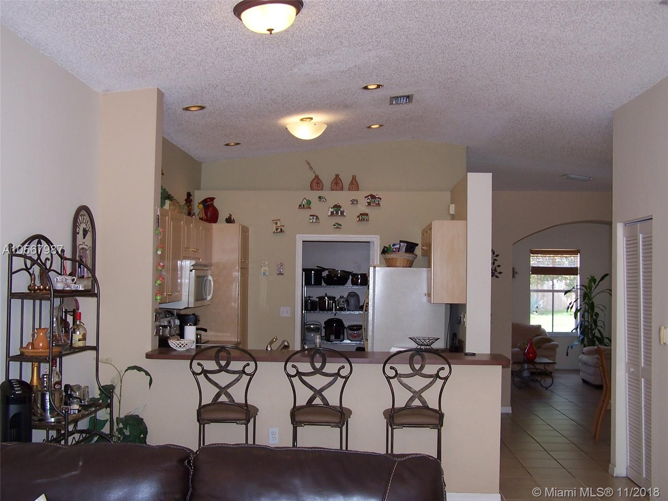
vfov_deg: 36.0
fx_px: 772
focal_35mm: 40
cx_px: 334
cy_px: 250
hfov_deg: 46.8
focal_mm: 6.7
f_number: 2.8
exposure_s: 1/60
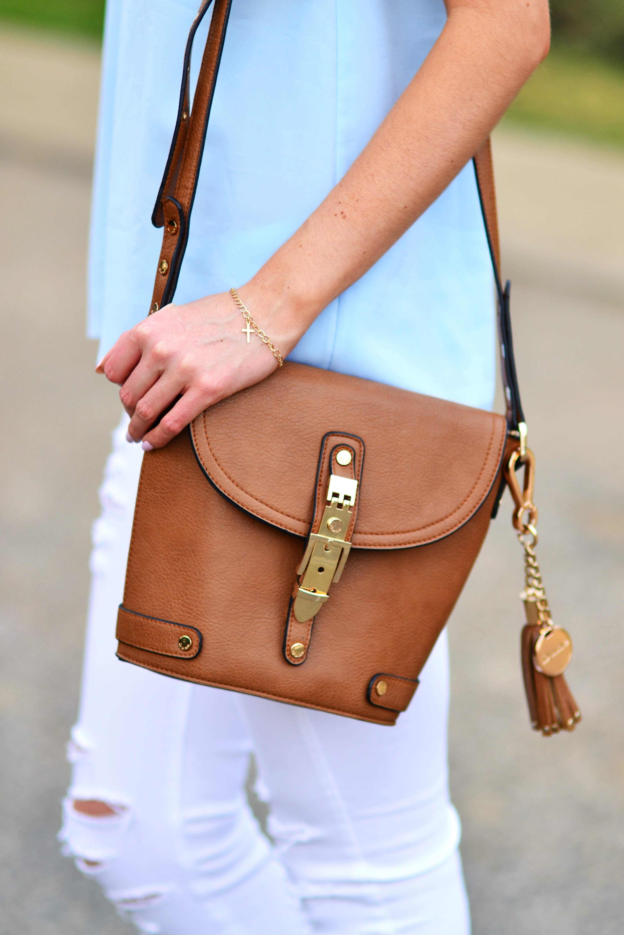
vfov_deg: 15.9
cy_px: 469
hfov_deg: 10.7
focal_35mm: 129
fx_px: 3341
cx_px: 314
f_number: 1.8
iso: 100
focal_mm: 85
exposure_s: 1/500
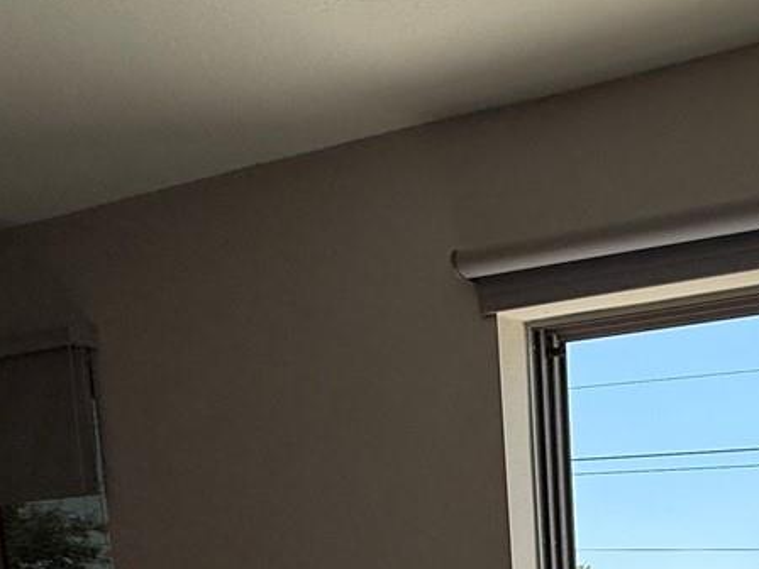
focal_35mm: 50
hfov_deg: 31.4
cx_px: 934
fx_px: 1096
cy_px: 842
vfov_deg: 23.6
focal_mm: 2.22
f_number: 2.2
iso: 50
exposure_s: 1/1698
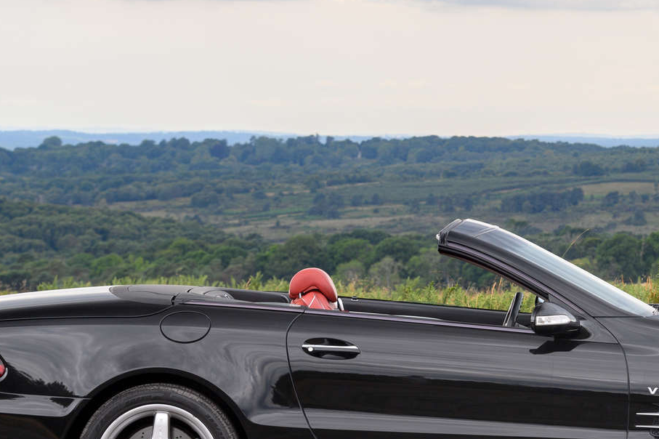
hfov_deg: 9.1
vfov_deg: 6.1
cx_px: 478
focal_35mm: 225
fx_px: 4117
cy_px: 178
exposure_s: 1/50
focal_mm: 102
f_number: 9
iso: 160
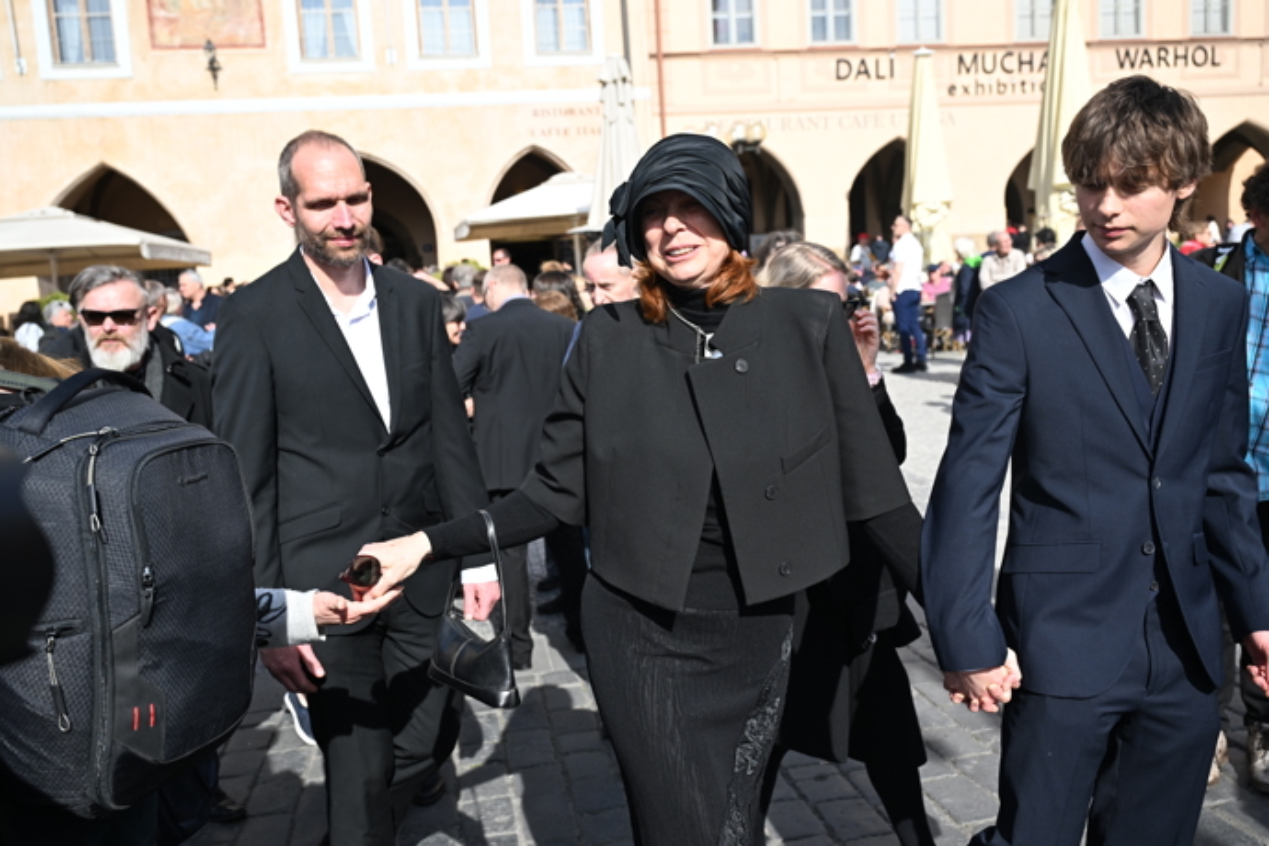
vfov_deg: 41.1
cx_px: 634
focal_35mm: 32
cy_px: 423
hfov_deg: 58.7
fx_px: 1128
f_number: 4.5
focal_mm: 32
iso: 500
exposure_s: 1/2500
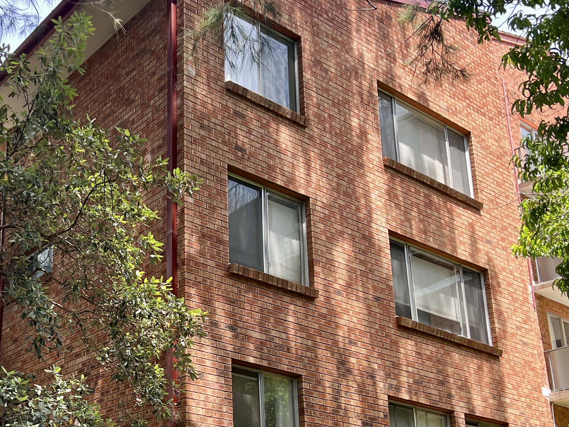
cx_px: 149
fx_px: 822
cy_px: 328
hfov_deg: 37.3
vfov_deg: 28.6
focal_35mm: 50
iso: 50
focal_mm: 5.7
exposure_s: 1/350
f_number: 1.5
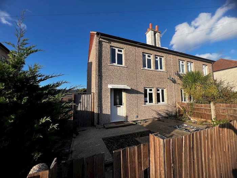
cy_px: 89
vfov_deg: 89.9
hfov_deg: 106.2
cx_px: 118
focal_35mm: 13
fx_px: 89
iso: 32
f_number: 1.8
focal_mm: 1.57
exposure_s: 1/1167
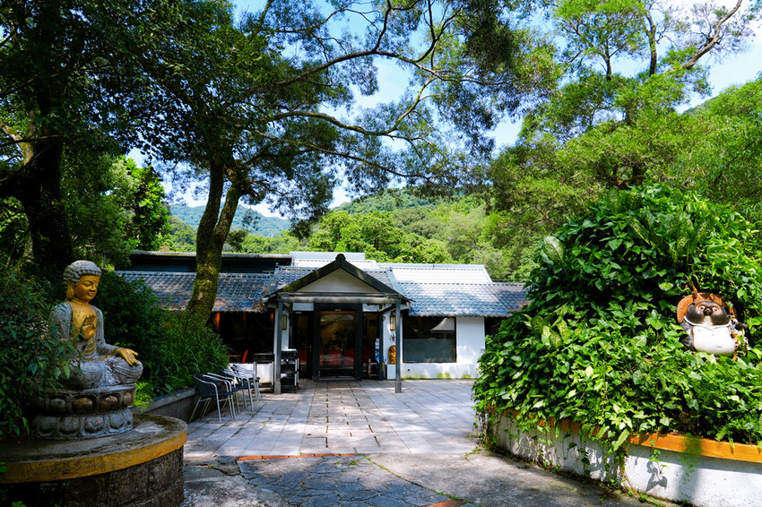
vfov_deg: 53.1
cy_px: 254
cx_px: 381
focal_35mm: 24
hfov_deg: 73.8
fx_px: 508
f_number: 8
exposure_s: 1/320
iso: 320
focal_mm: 24
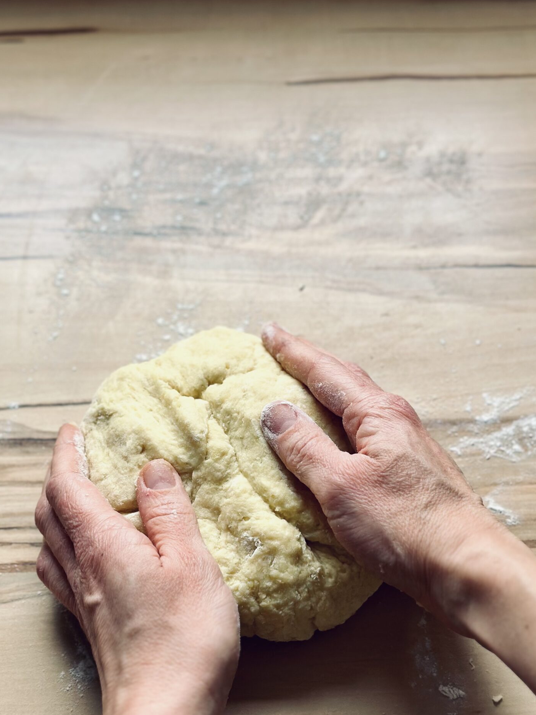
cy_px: 376
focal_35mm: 66
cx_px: 281
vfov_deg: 29.4
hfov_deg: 22.2
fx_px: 1363
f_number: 1.78
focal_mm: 6.86
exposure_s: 1/121
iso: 100
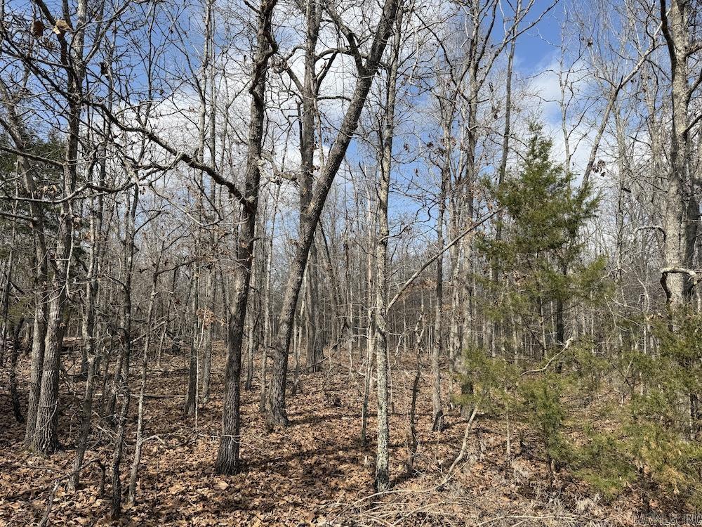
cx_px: 351
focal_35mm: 24
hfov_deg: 71.6
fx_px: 487
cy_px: 264
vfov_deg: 56.8
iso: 80
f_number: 1.78
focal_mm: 6.76
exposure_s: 1/3953
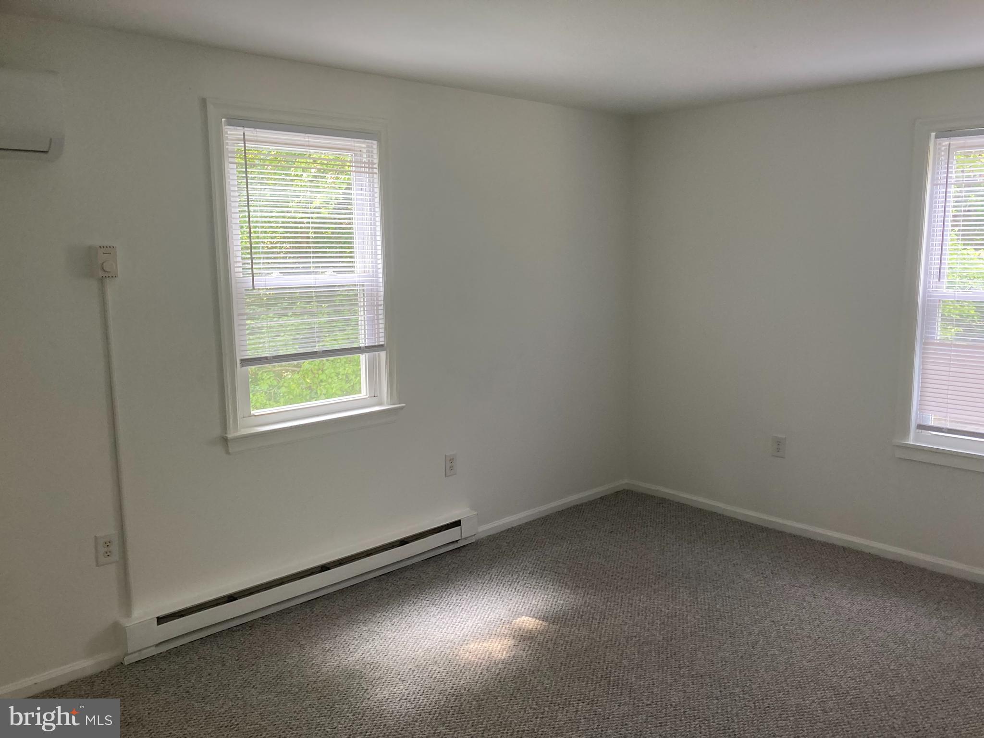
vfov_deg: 49.7
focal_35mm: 28
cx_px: 492
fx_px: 796
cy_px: 369
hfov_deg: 63.4
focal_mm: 3.99
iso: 125
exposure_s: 1/60
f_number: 1.8
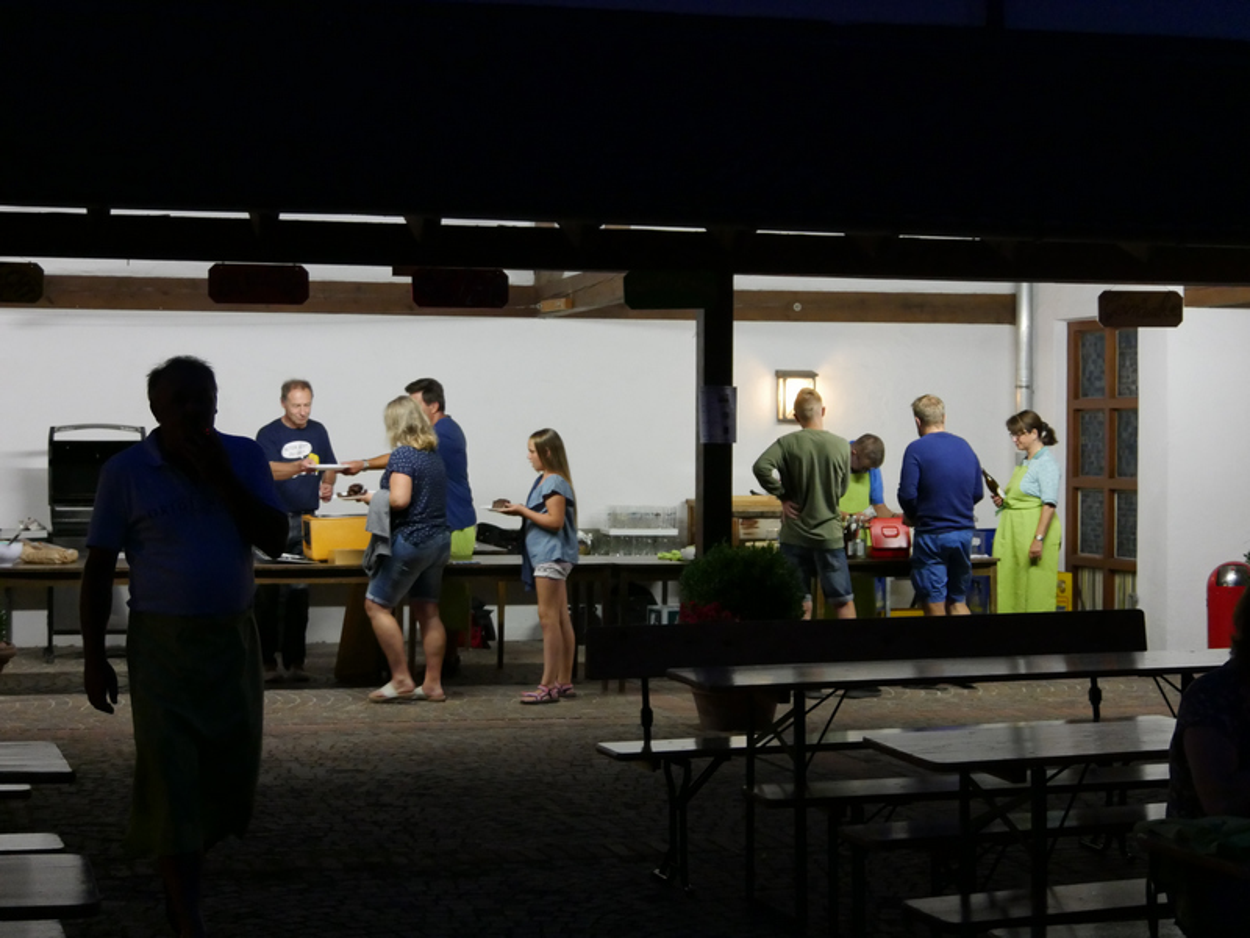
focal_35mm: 68
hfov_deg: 28.6
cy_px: 469
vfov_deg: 21.6
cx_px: 625
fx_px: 2456
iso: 2500
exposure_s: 1/80
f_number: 4.5
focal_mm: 34
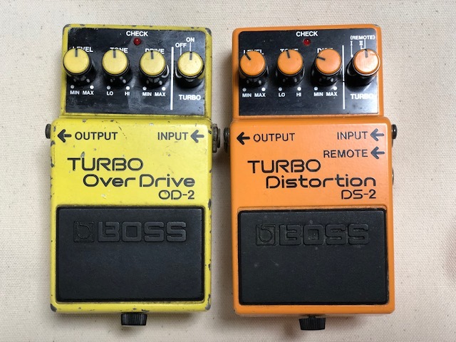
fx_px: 685
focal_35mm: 52
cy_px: 171
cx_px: 228
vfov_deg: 28.0
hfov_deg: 36.8
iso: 100
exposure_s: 1/50
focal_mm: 6
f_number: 2.4
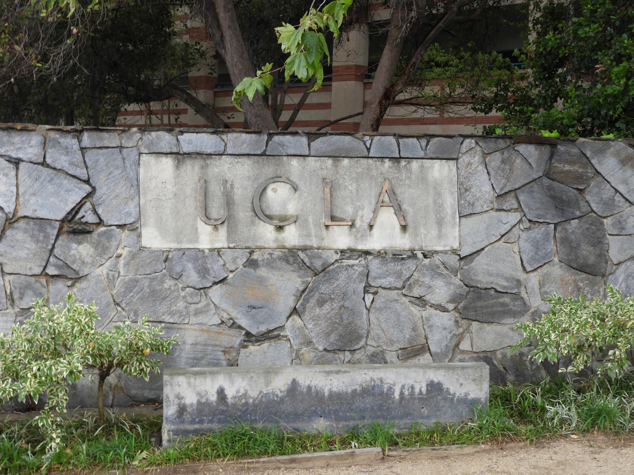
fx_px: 916
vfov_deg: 29.1
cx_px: 317
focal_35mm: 50
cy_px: 238
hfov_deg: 38.2
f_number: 4
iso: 100
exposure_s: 1/60
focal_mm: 9
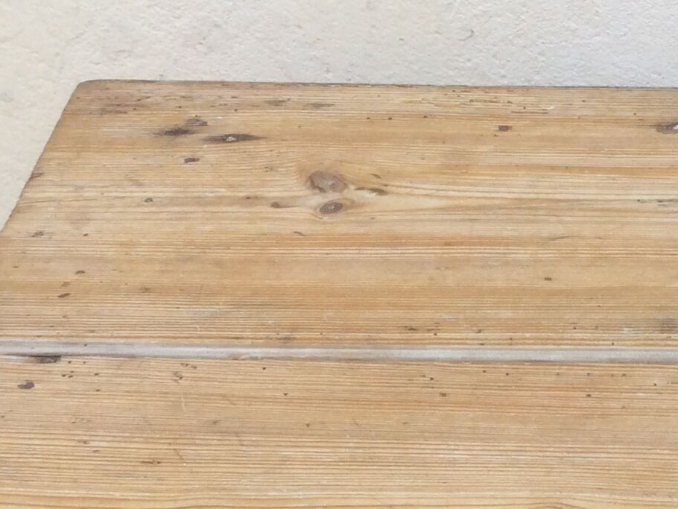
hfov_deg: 18.2
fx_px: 2038
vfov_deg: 13.8
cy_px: 602
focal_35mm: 104
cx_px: 750
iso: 32
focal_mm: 4.15
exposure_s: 1/100
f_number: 2.2
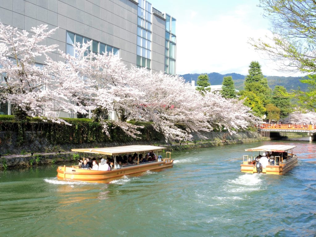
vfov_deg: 40.7
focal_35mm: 35
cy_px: 118
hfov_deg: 52.6
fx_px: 320
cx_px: 158
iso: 80
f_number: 8
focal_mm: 7.6
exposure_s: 1/60
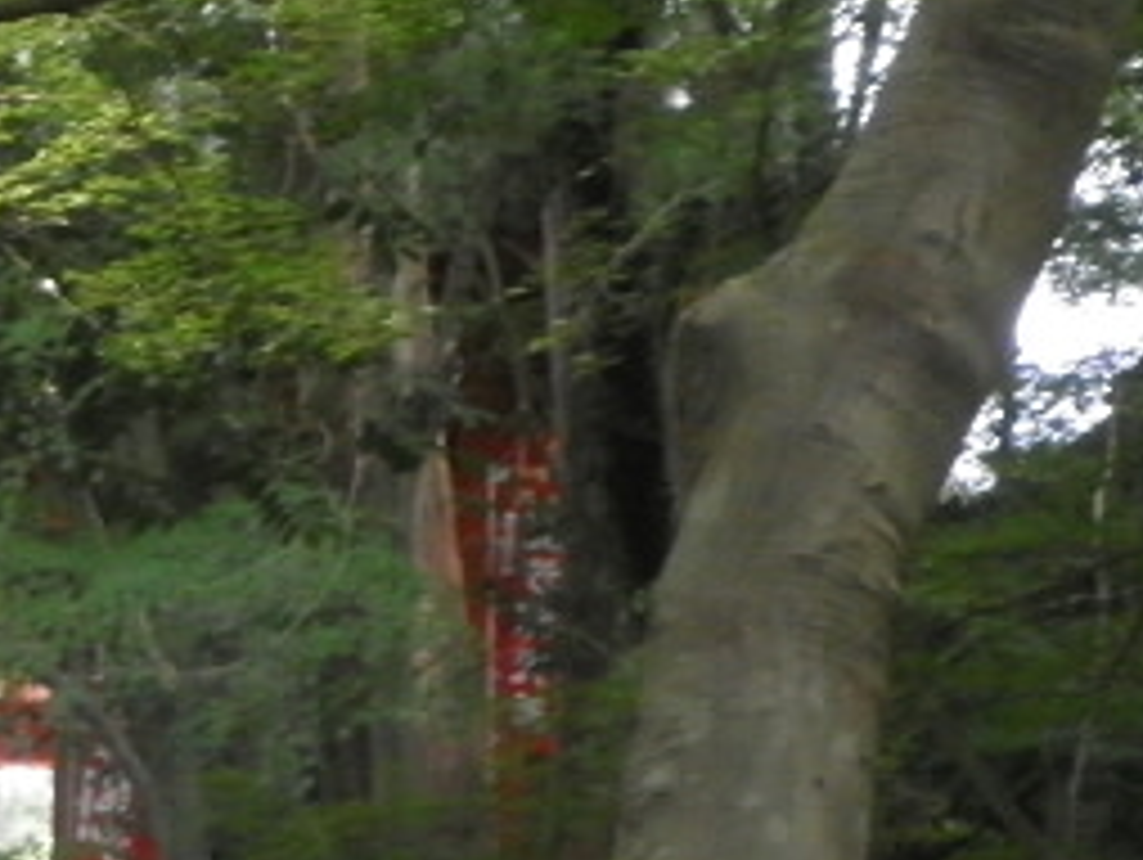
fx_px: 11237
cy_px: 464
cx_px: -256
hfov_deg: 5.8
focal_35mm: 340
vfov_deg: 4.4
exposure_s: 1/125
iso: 400
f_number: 5.9
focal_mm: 19.6
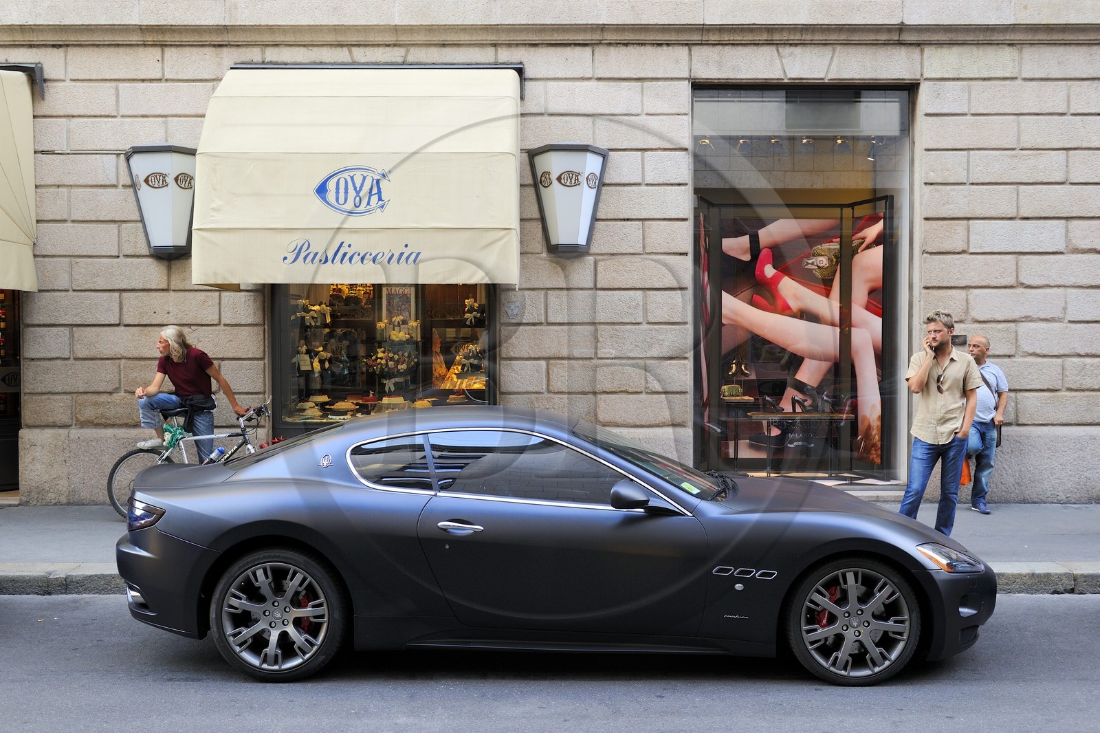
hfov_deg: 53.1
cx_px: 550
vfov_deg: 36.9
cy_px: 366
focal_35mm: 36
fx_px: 1100
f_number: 5.6
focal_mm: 36
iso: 800
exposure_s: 1/80
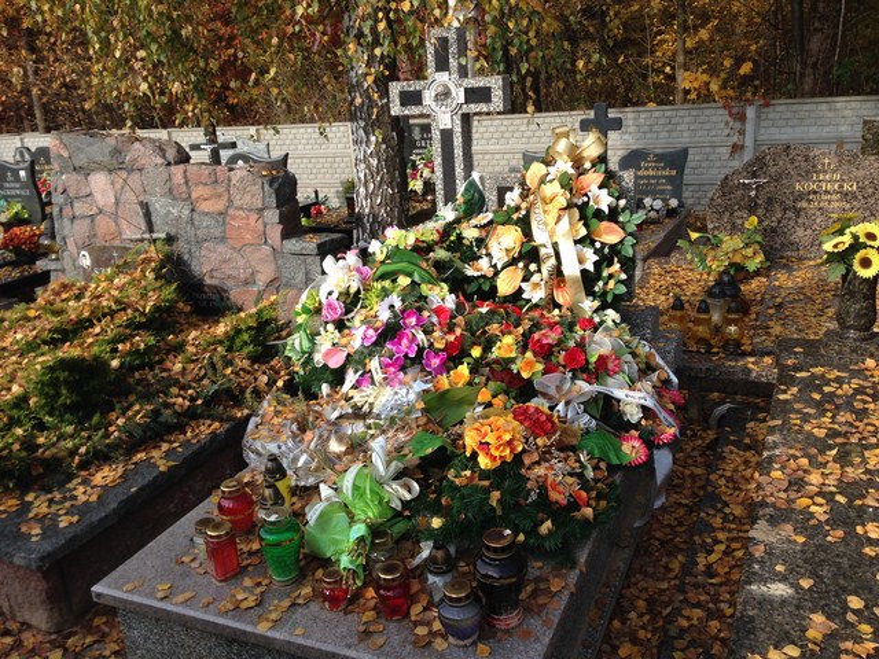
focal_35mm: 33
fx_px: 838
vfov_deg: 42.9
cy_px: 330
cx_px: 440
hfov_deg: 55.4
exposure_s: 1/733
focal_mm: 4.12
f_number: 2.4
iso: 50
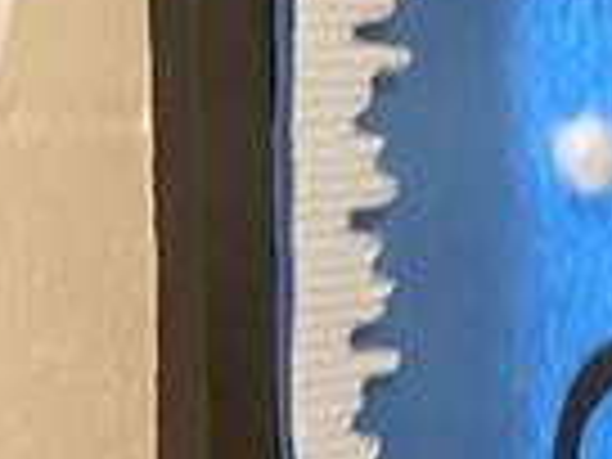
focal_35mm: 233
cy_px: 580
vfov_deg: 6.3
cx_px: 1436
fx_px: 4119
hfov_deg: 7.9
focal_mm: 3.3
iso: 320
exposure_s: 1/50
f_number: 2.4
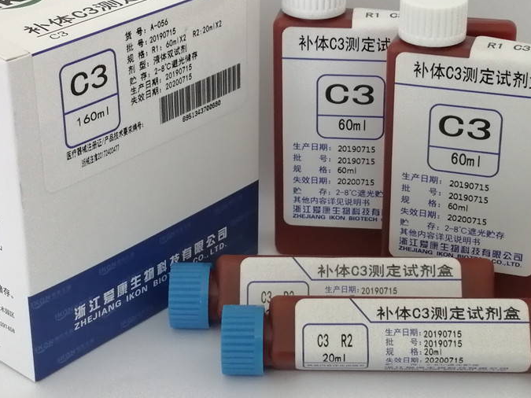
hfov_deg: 25.3
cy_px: 158
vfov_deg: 19.1
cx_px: 289
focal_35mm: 77
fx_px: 1181
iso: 125
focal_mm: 3.64
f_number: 1.8
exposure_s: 1/30
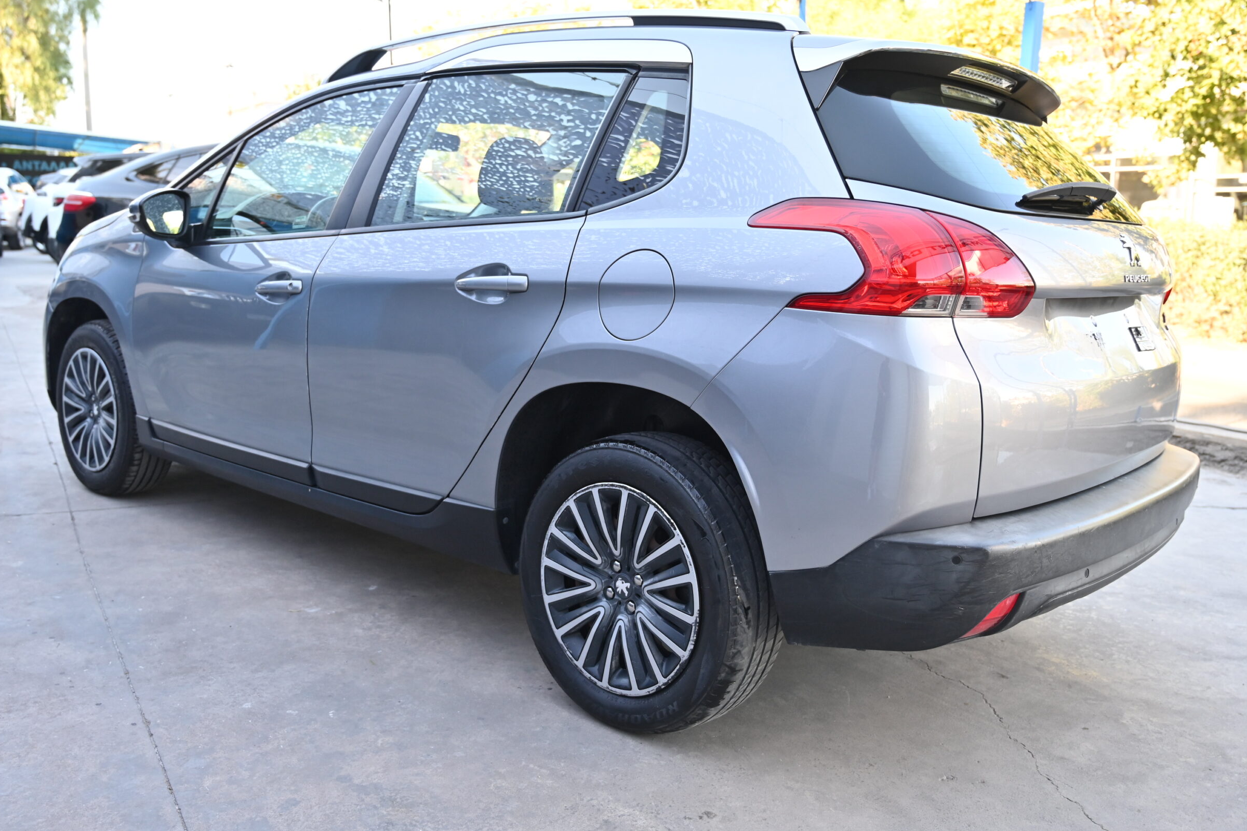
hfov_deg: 58.7
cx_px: 627
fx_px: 1108
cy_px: 400
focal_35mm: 32
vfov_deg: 41.1
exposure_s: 1/200
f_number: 4
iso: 400
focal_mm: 30
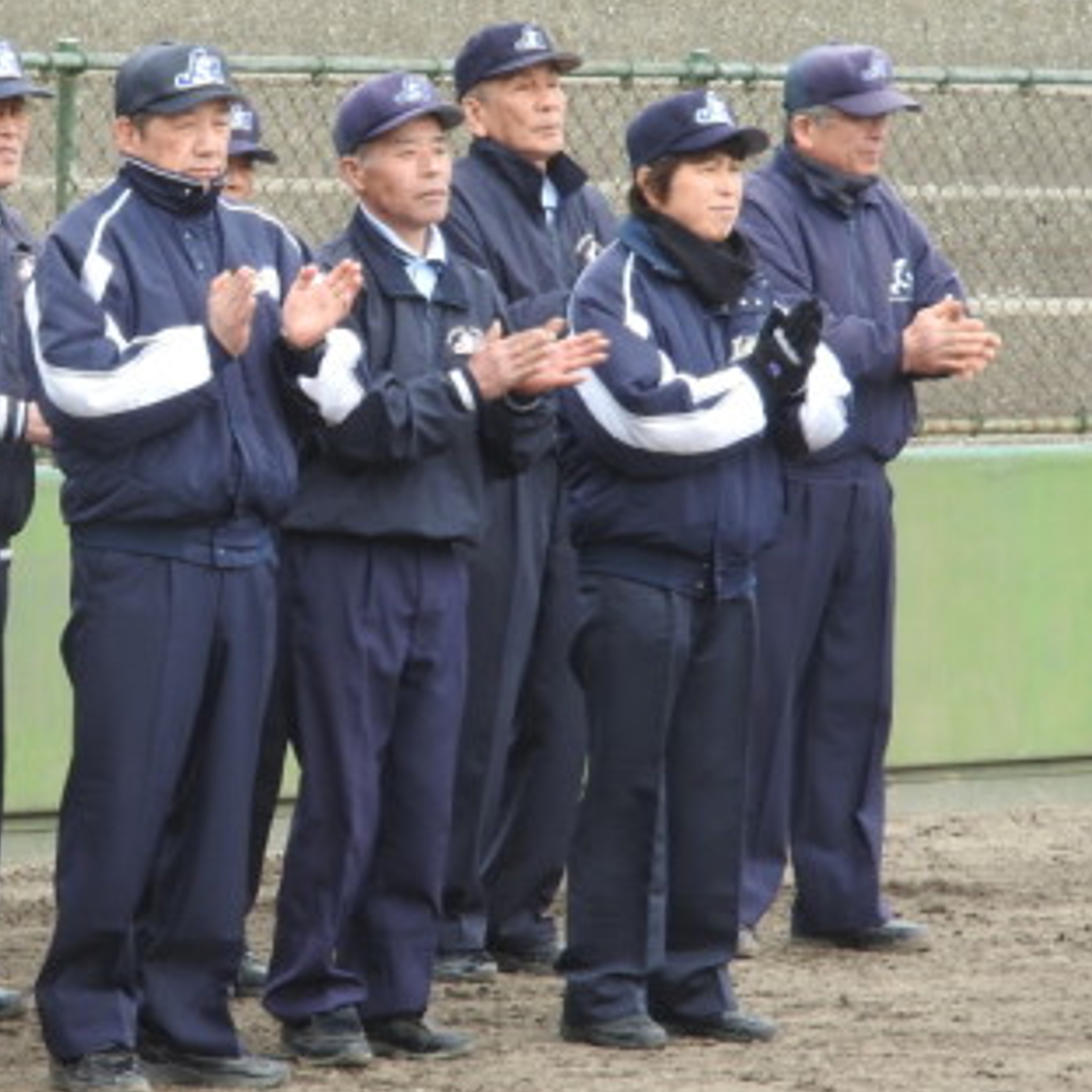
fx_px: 10921
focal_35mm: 306
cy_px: 413
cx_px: 130
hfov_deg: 5.7
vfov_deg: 5.7
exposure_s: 1/60
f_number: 5.3
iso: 100
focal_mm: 32.2
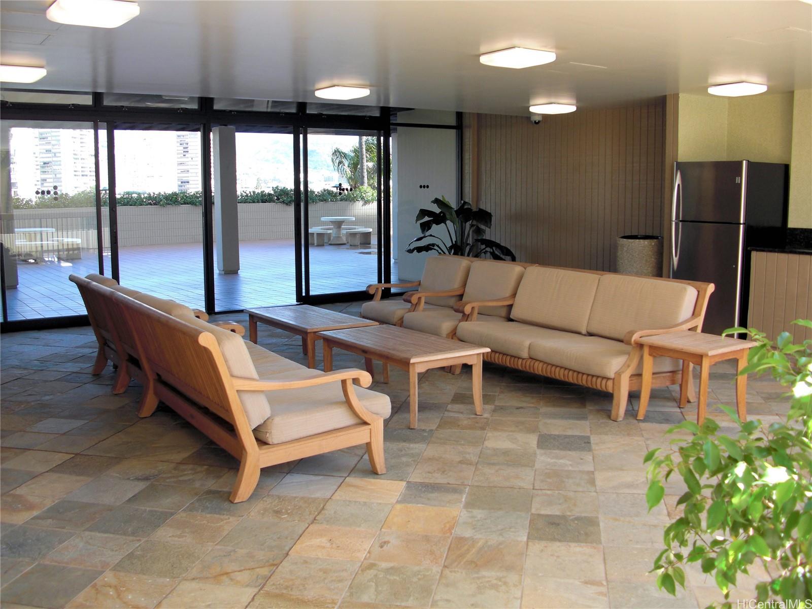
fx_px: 844
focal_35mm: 36
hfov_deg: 51.4
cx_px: 406
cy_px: 304
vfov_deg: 39.7
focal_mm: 6.3
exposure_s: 1/100
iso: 50
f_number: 2.8
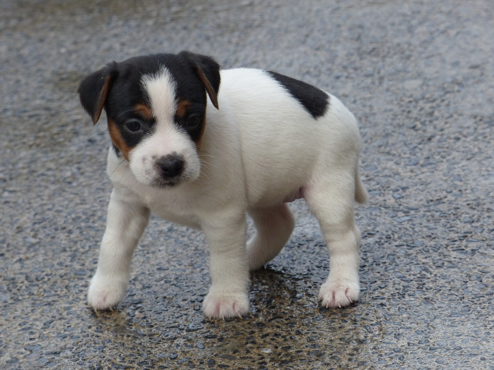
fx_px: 3311
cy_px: 185
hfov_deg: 8.5
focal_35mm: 232
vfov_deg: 6.4
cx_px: 247
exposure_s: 1/320
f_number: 3.5
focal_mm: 41.8
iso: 250
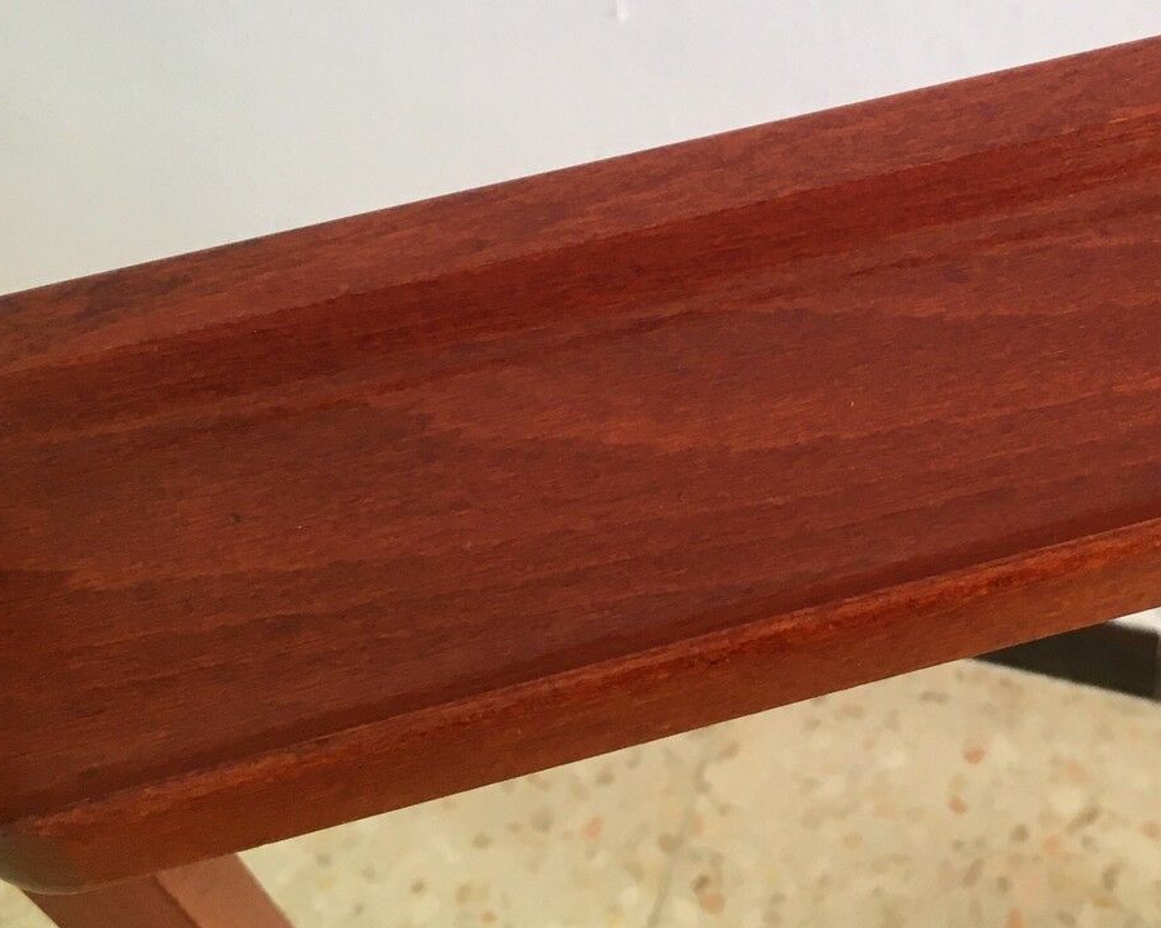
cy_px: 120
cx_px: 988
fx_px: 2165
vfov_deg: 23.7
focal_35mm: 63
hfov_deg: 29.1
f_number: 2.2
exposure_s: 1/33
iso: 40
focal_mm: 4.15
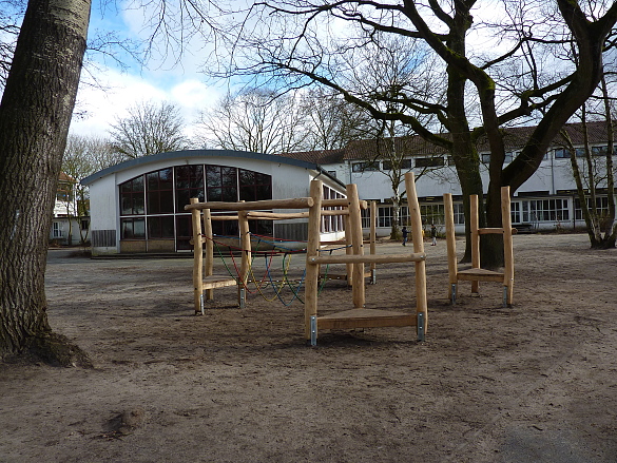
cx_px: 308
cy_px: 232
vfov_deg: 54.9
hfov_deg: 69.4
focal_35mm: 25
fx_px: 446
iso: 80
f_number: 4
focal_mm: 4.1
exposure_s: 1/320
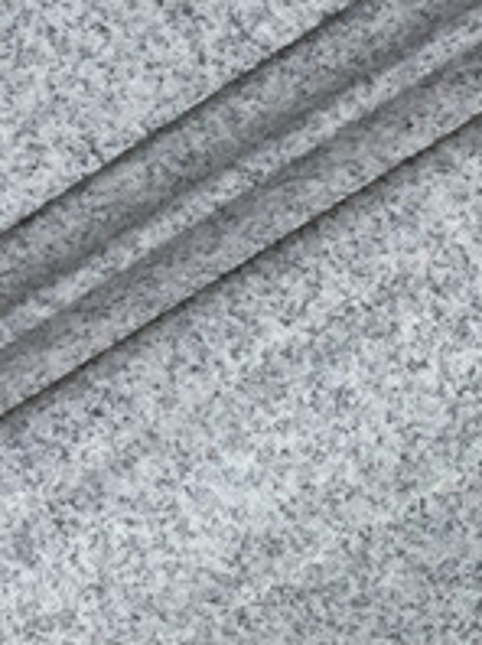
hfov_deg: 9.0
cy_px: 757
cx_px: 1335
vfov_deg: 13.6
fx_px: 2623
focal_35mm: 141
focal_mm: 3.3
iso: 25
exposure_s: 1/359
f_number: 2.4
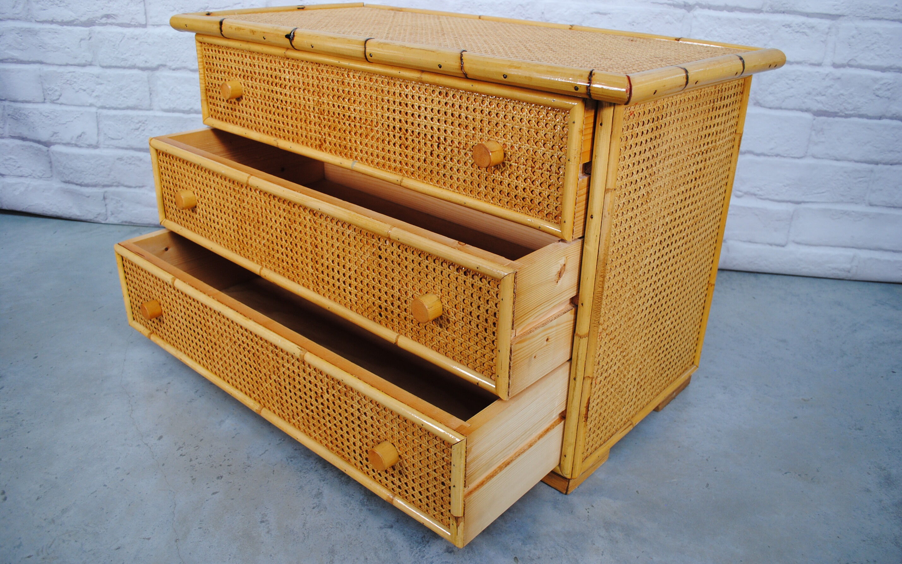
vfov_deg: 44.5
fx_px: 688
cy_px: 279
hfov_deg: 66.5
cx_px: 448
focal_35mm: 28
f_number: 4.5
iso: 200
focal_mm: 18
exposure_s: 1/80
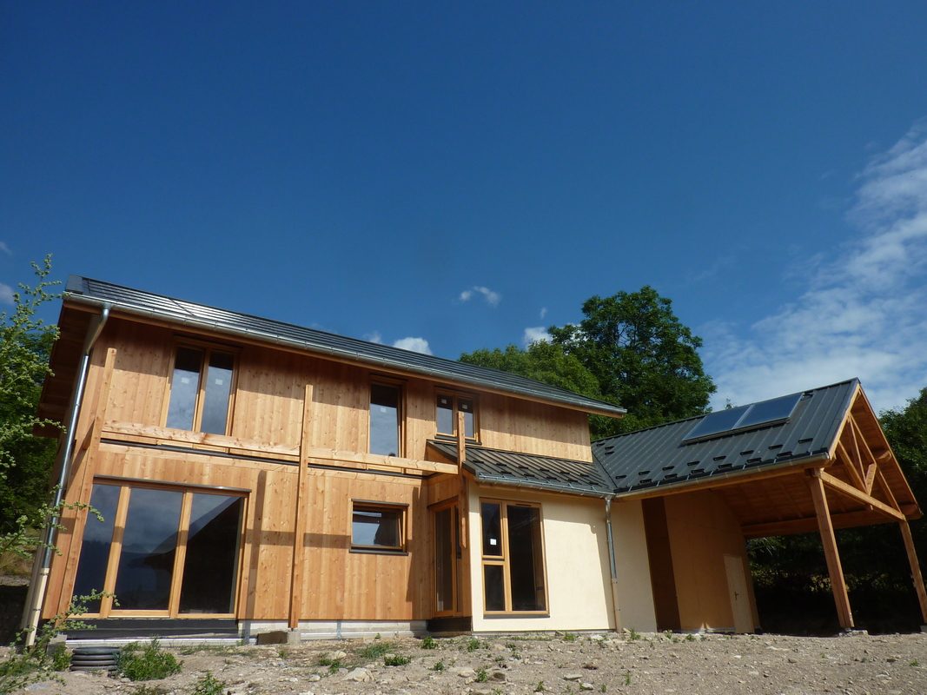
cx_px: 464
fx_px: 669
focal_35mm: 25
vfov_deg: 54.9
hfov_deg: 69.4
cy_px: 348
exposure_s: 1/640
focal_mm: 4.1
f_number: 5.6
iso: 80
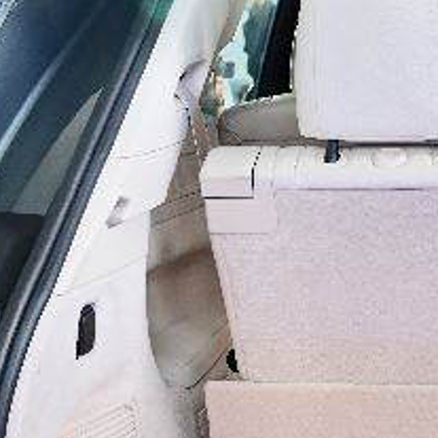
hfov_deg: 16.1
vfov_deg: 16.8
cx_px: 616
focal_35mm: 101
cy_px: 448
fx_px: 1446
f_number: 6.3
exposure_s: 1/30
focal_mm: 24
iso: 1600
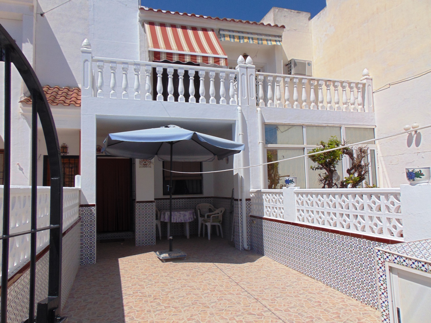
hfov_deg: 69.4
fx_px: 311
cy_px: 162
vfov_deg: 54.9
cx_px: 216
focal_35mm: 25
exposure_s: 1/500
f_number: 7.7
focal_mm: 4.5
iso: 80
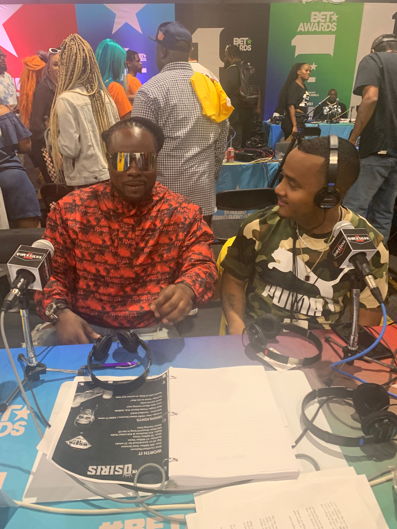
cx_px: 198
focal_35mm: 26
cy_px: 264
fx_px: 398
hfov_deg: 53.1
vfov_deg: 67.3
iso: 320
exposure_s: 1/59
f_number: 1.8
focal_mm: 4.25
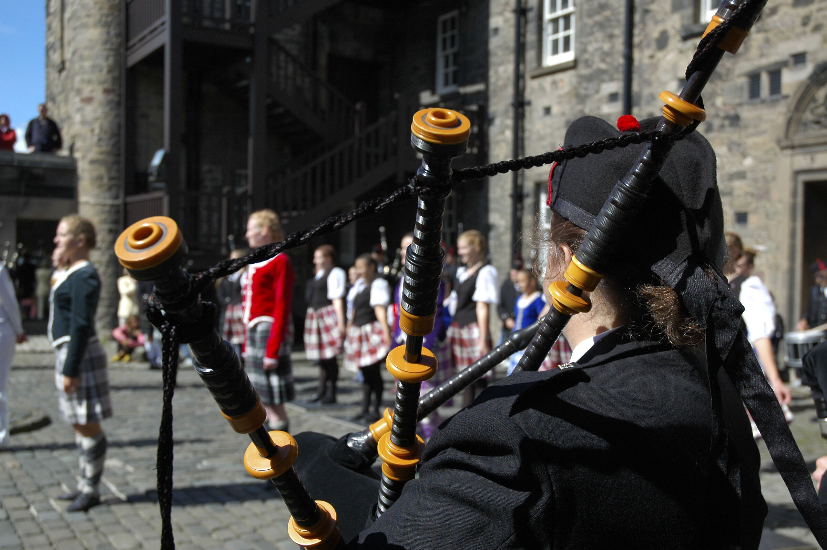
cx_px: 414
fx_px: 930
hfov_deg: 48.0
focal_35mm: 40
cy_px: 275
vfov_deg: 33.0
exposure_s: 1/1000
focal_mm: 27
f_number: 4
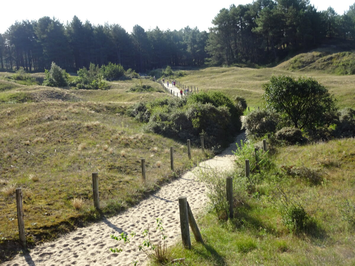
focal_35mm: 41
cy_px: 133
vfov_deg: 35.1
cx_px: 178
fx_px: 420
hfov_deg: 45.8
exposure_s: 1/320
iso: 80
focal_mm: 7.05
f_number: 4
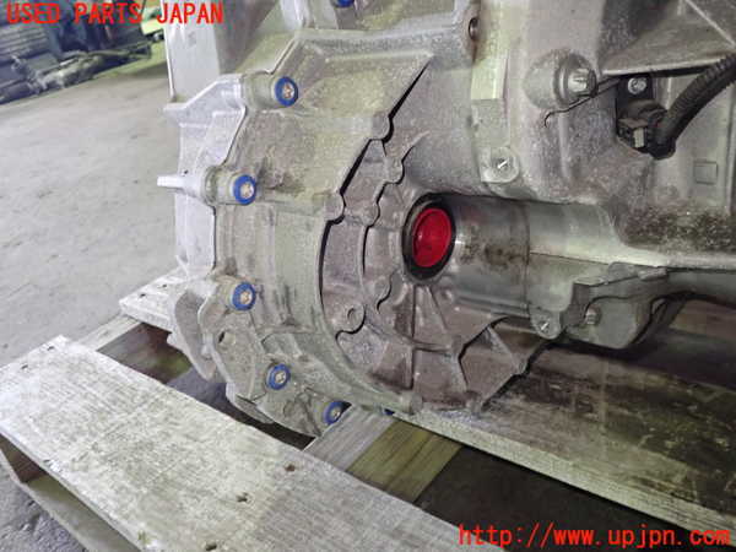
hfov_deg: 60.0
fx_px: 638
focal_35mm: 30
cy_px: 276
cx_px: 368
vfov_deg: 46.8
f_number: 2.3
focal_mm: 5.4
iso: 800
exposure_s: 1/30
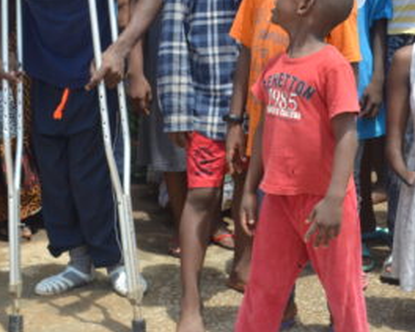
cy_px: 6
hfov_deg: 19.5
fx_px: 1203
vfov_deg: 15.4
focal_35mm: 98
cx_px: 294
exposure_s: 1/250
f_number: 8
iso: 200
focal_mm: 24
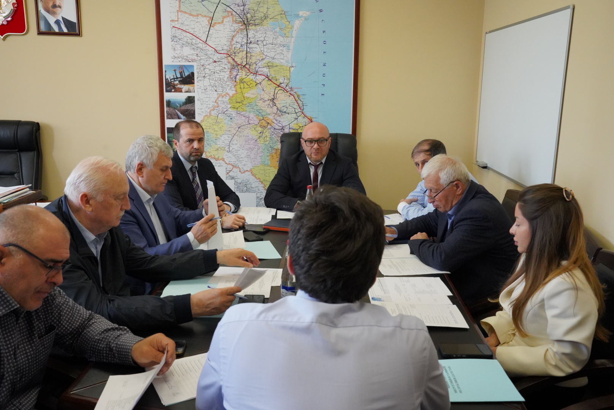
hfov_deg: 58.7
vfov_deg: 41.2
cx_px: 307
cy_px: 205
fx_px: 546
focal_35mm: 32
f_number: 8
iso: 8000
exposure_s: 1/320
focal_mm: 32
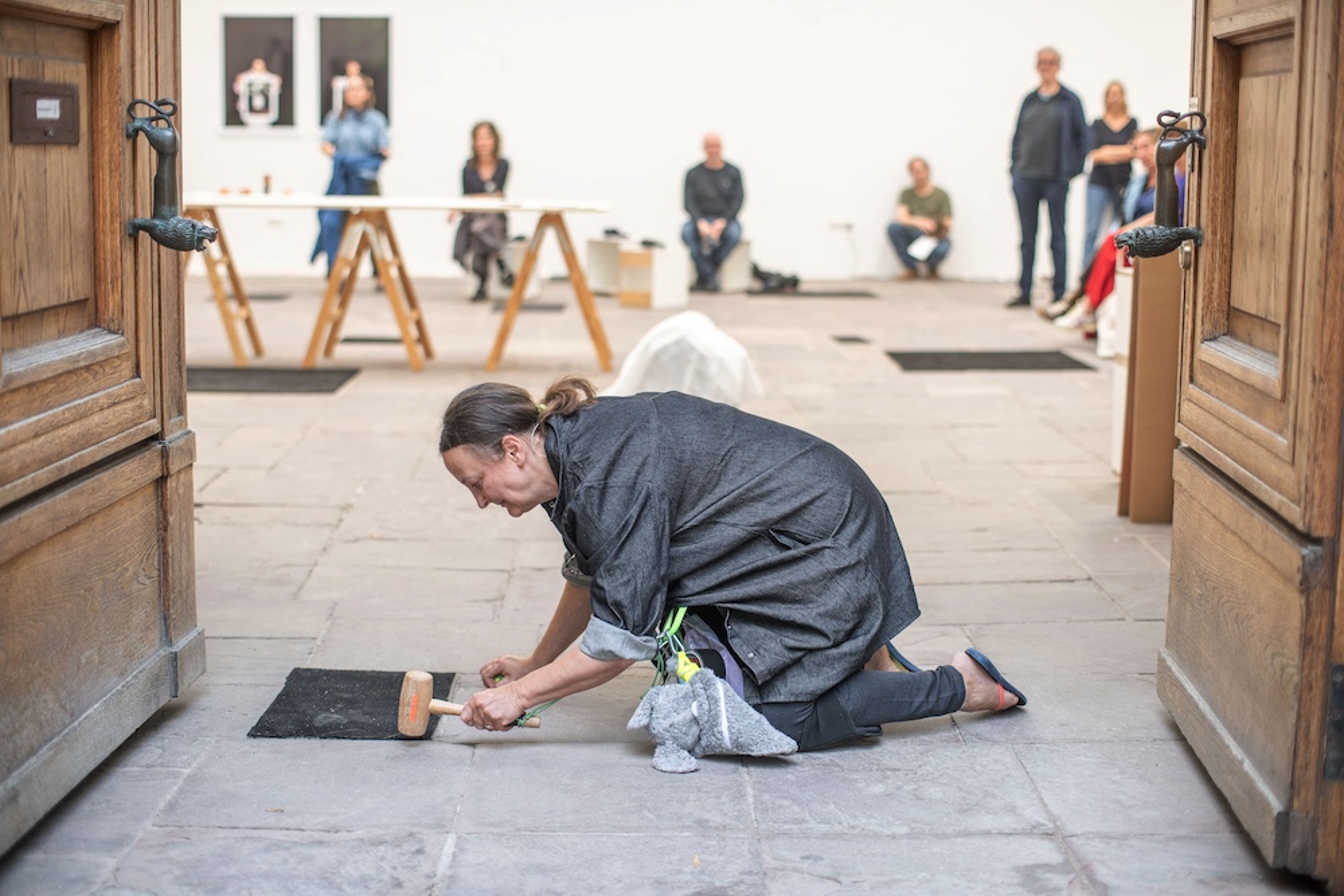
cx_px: 672
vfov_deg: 37.9
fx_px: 1307
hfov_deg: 54.4
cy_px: 448
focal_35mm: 35
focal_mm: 35
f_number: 2.8
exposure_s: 1/250
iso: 400
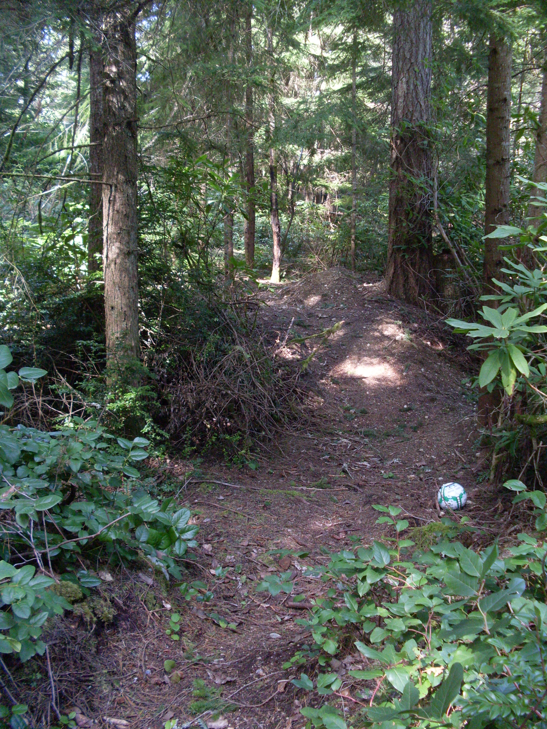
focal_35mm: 38
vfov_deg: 49.0
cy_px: 364
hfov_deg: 37.7
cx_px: 274
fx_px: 801
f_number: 2.8
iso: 120
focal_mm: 6.3
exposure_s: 1/45
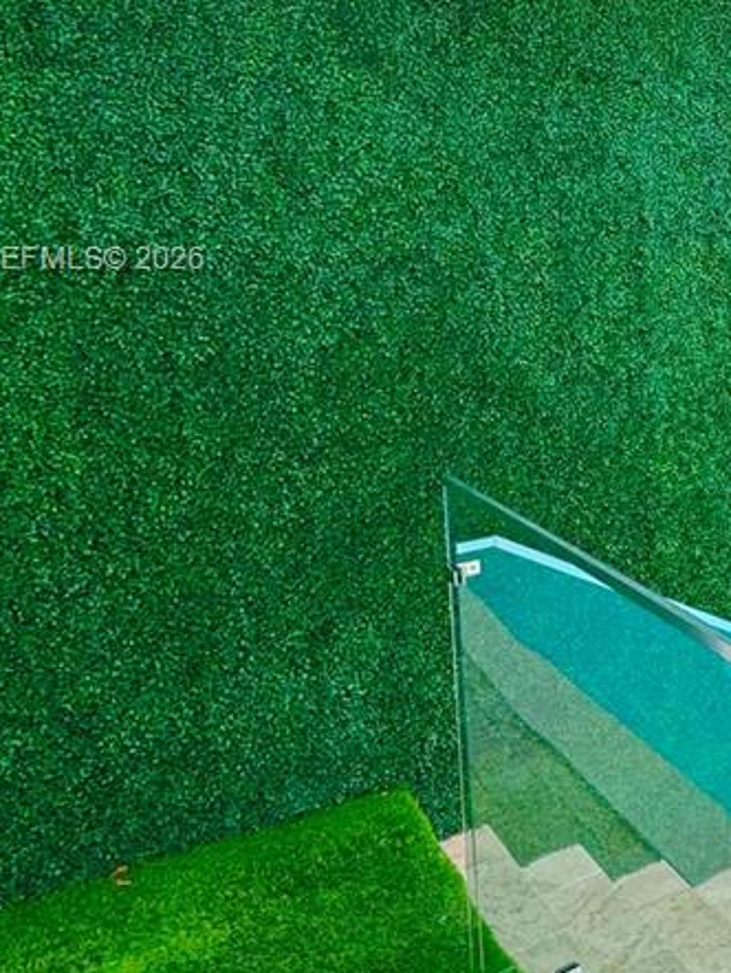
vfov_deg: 47.4
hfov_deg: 33.3
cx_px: 788
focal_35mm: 38
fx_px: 1069
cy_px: 262
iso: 40
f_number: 2.2
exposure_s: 1/99
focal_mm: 2.22
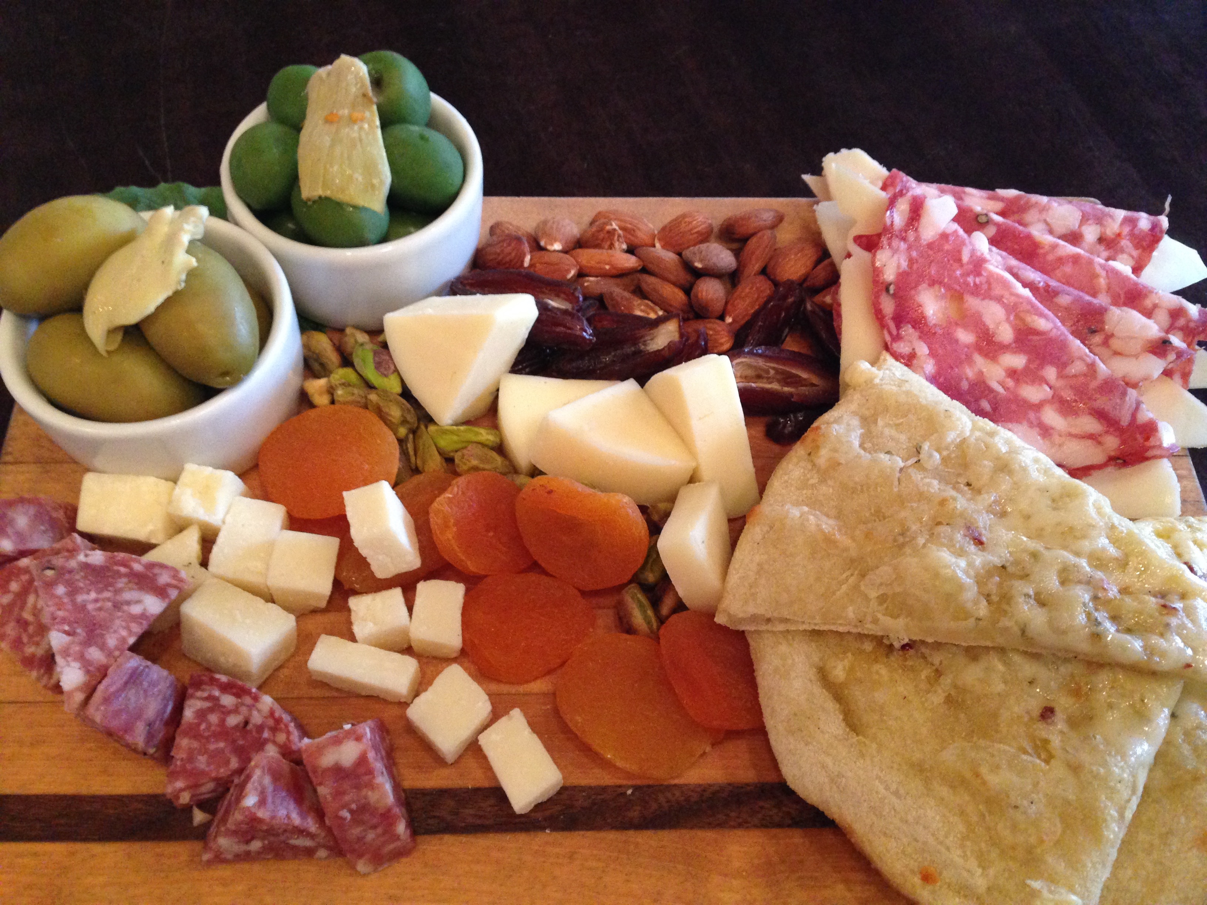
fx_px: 1151
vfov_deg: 42.9
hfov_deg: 55.4
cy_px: 452
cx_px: 604
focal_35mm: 33
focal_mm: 4.12
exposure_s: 1/15
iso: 400
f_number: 2.4
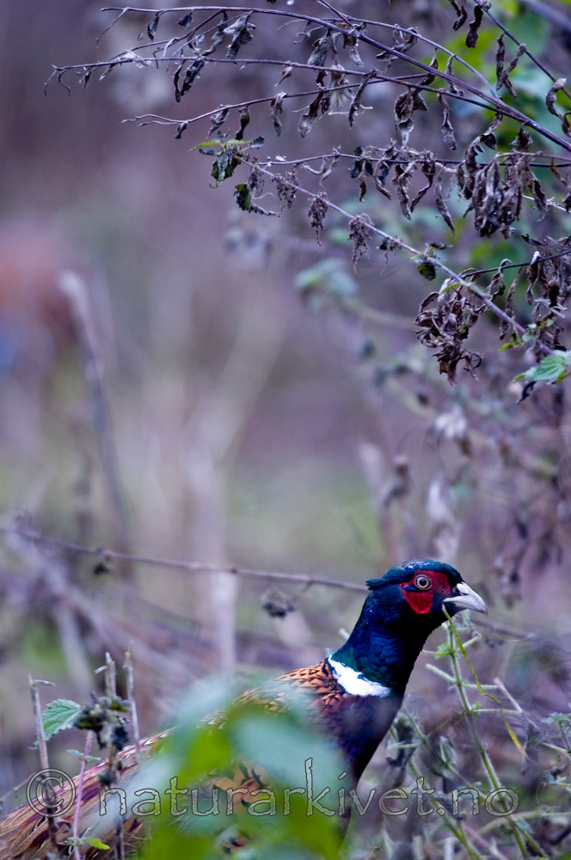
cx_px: 286
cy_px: 430
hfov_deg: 1.8
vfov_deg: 2.8
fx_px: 17892
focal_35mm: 750
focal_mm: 500
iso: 200
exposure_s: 1/125
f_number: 4.5
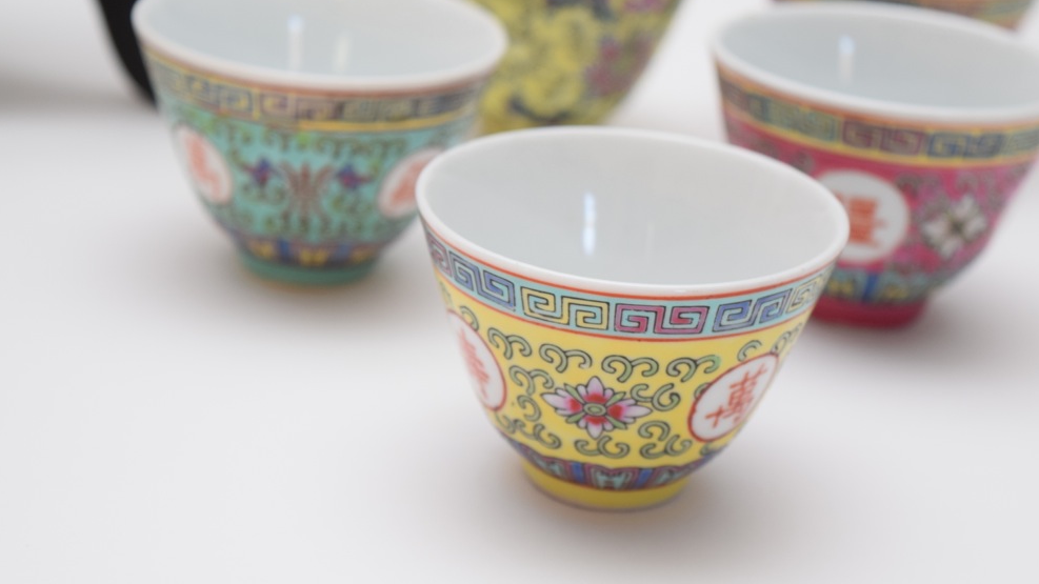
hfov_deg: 24.3
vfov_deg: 13.8
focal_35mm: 88
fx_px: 2411
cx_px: 517
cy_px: 287
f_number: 5.6
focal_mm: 55
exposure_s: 1/60
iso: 800
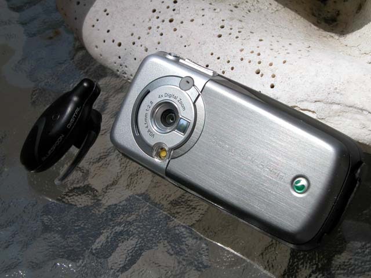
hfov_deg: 26.7
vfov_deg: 20.2
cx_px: 186
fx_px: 782
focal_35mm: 73
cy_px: 139
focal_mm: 18.8
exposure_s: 1/468
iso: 100
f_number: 7.5
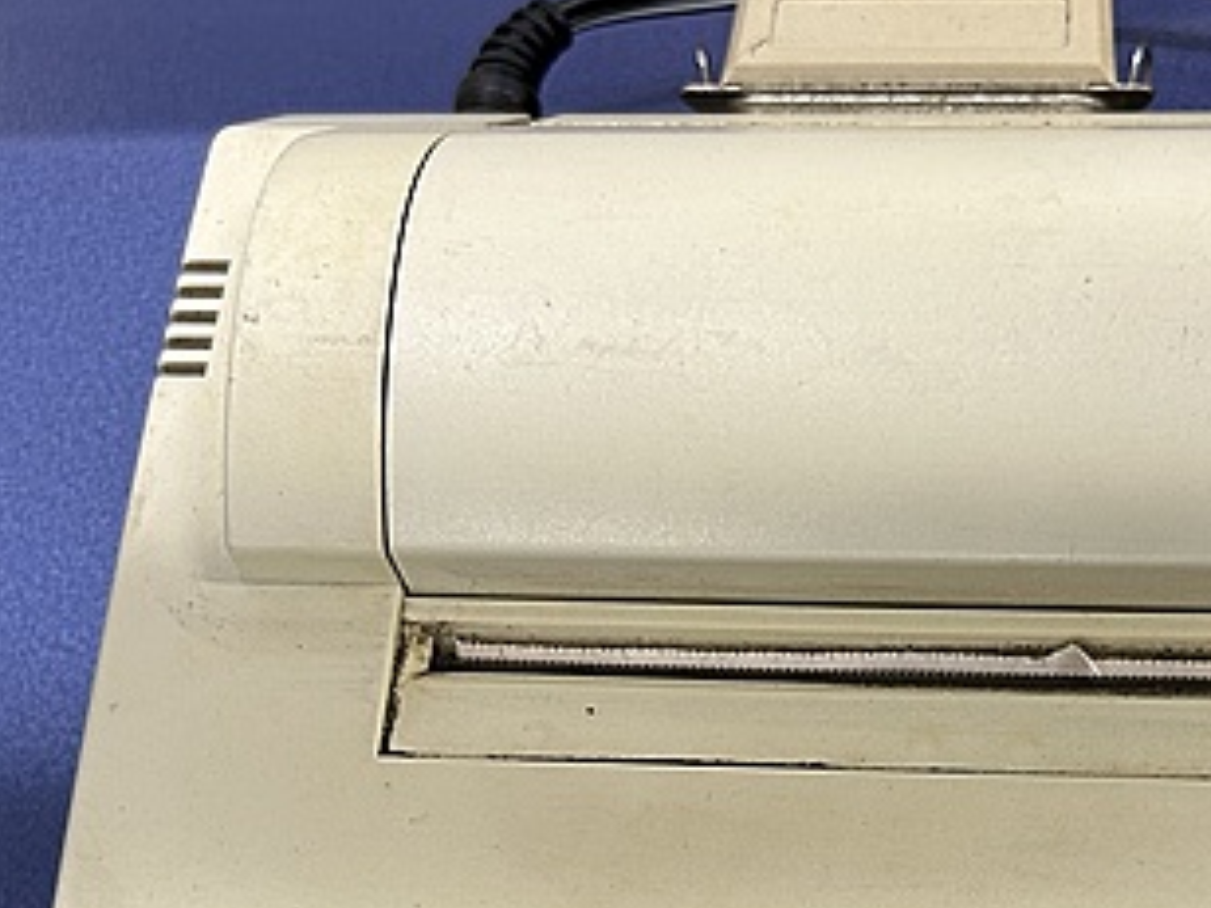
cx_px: 861
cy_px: 810
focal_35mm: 54
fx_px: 1889
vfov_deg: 26.2
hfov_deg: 35.0
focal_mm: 5.7
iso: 64
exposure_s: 1/100
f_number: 1.5
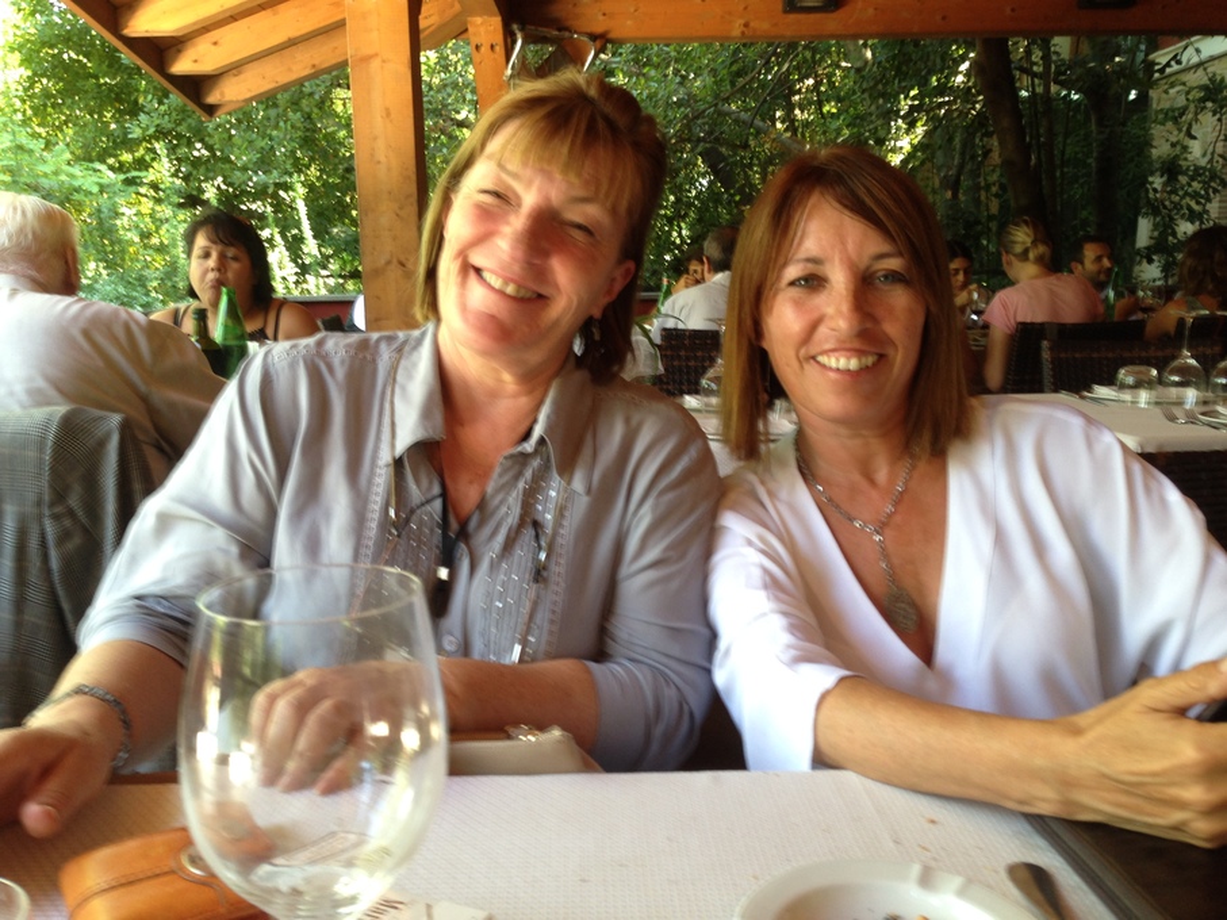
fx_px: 1170
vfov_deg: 42.9
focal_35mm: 33
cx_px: 614
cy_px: 460
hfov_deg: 55.4
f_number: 2.4
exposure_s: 1/20
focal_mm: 4.12
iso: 64
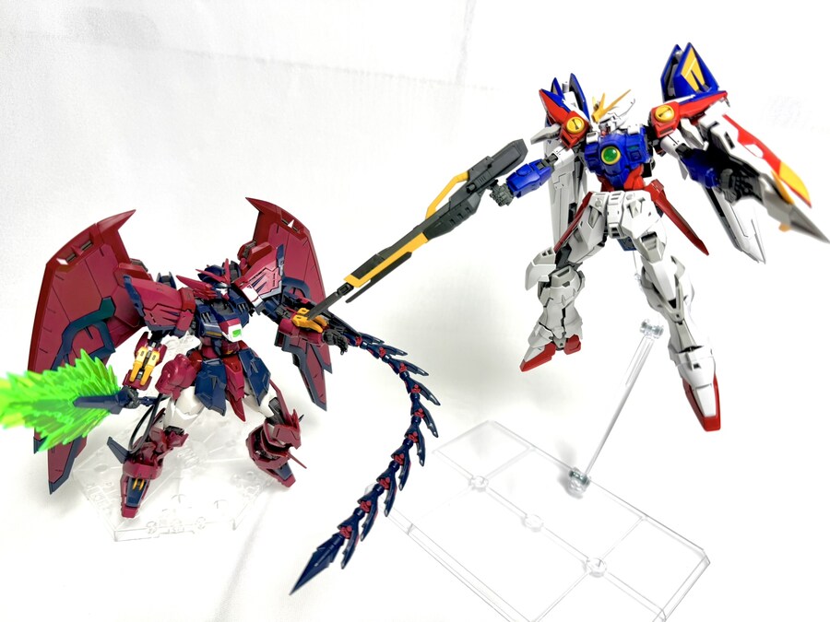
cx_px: 415
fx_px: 575
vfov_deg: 56.8
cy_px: 311
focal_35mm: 24
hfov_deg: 71.6
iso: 64
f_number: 1.78
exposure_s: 1/121
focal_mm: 6.76
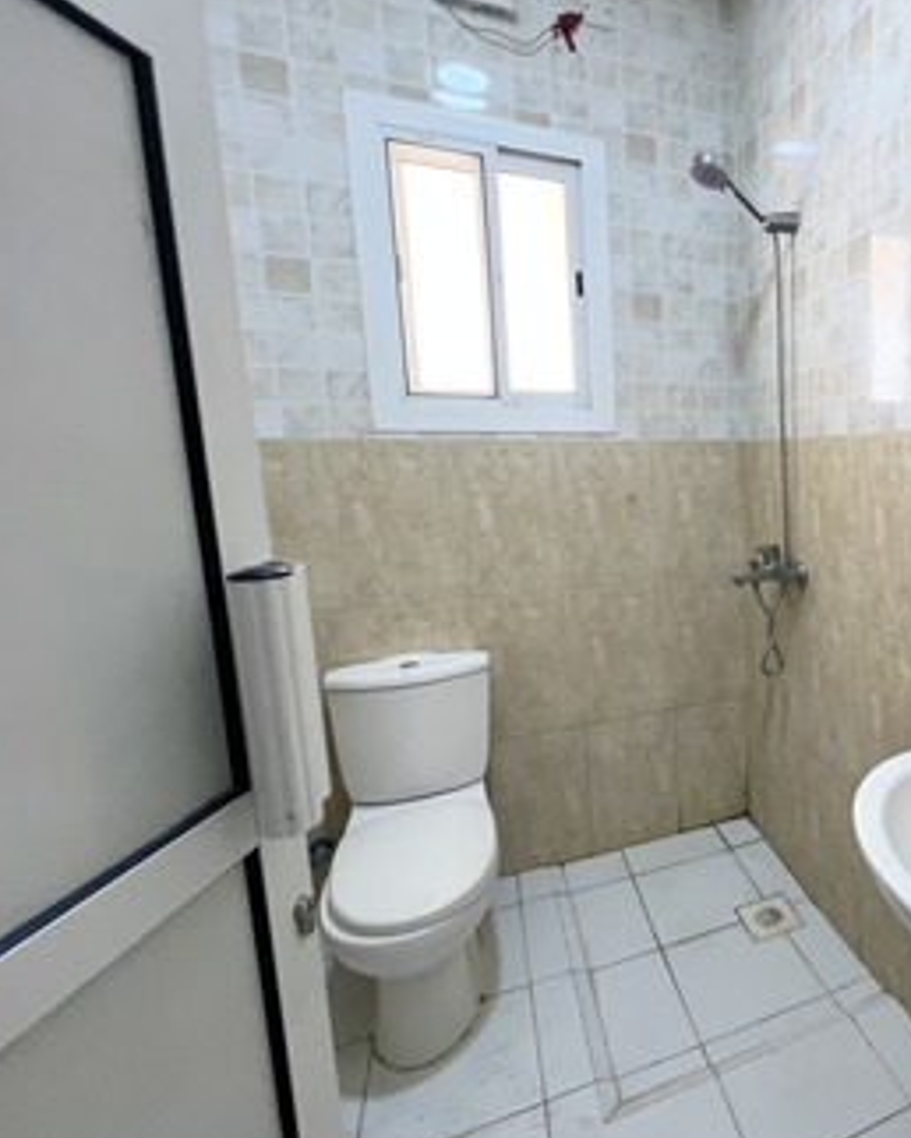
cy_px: 550
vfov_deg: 86.3
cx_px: 779
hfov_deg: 64.4
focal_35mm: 18
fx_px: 606
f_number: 1.8
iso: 200
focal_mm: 1.57
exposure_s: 1/114
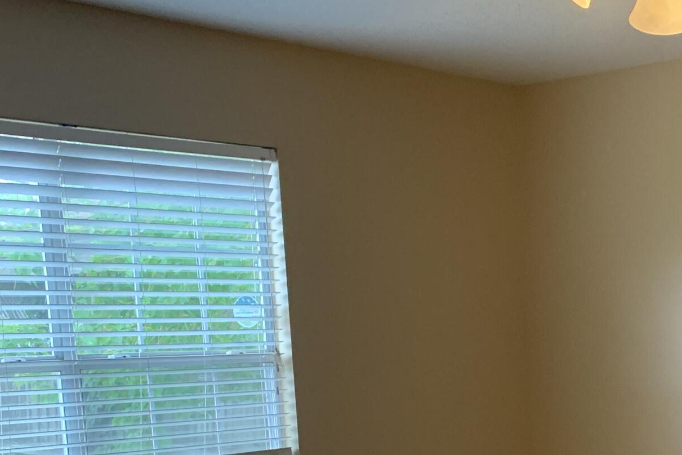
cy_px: 557
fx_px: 1269
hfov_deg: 28.7
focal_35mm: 67
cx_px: 639
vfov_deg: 19.1
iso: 250
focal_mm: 4.25
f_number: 1.8
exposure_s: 1/60
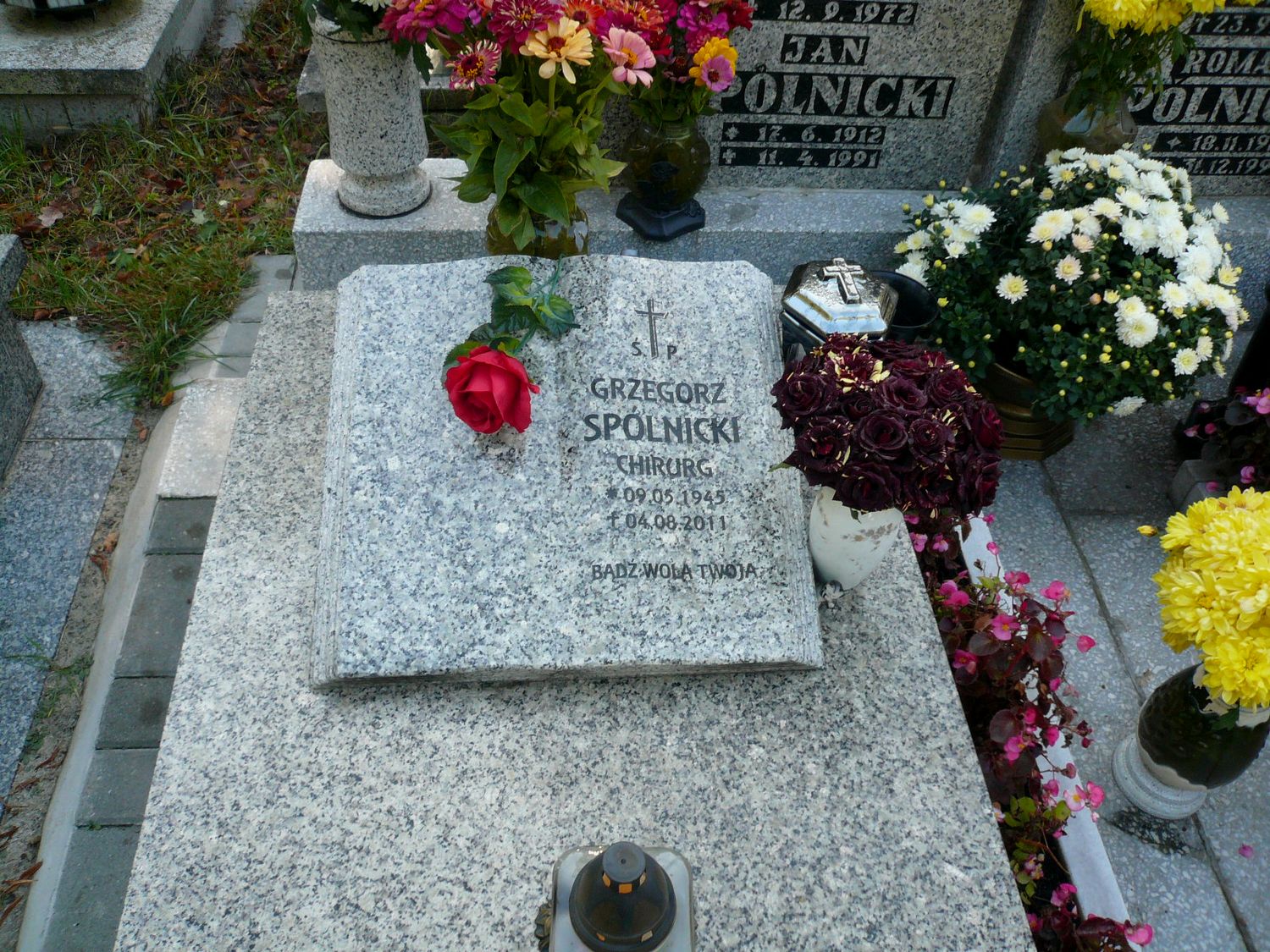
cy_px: 476
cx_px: 635
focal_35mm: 28
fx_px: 1027
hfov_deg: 63.4
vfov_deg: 49.7
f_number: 2.8
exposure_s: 1/125
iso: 100
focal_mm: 4.6
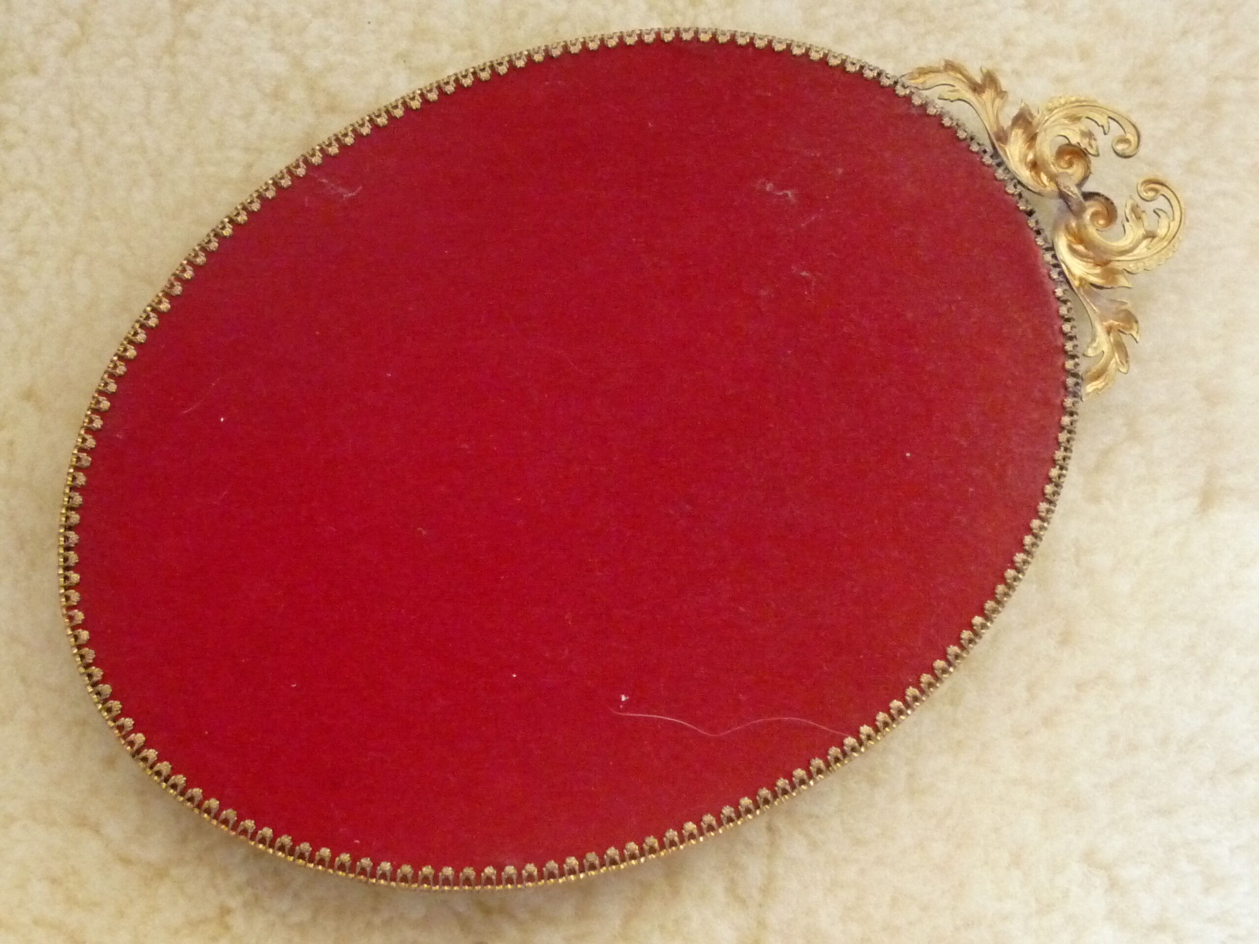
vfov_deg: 24.0
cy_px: 472
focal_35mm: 61
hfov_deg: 31.7
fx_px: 2219
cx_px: 630
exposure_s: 1/13
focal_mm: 7.6
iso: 800
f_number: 3
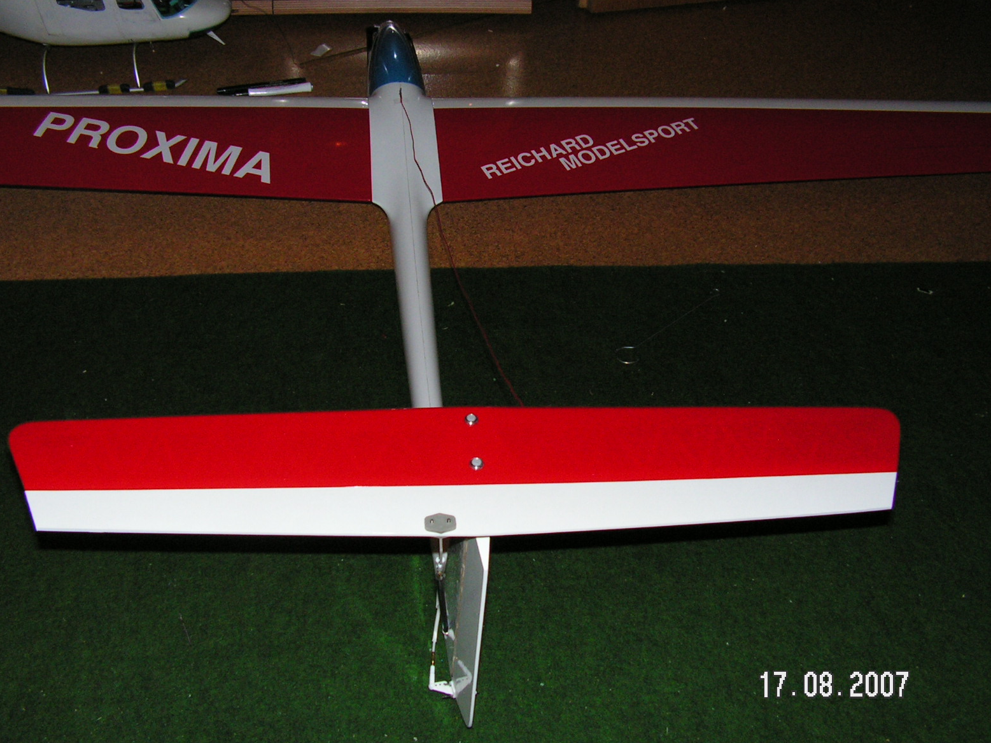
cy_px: 377
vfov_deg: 38.7
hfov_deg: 50.1
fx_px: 1059
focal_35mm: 37
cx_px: 486
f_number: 3.2
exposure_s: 1/40
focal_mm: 6
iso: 200
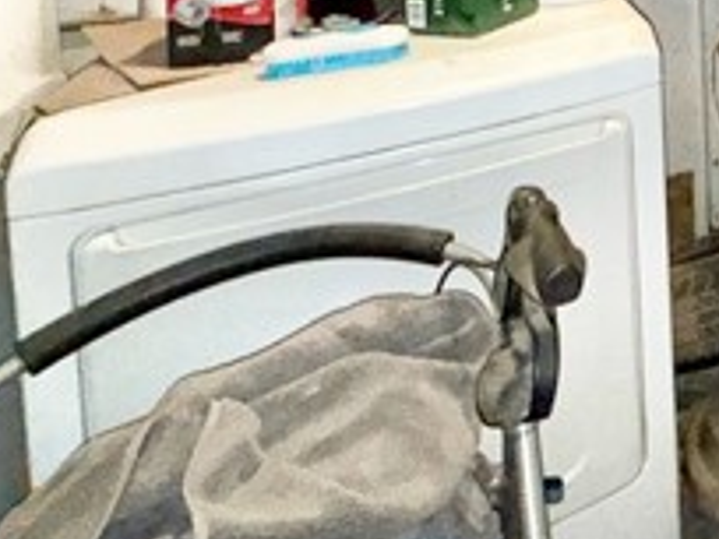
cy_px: -194
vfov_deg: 26.8
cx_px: 966
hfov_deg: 31.5
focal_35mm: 44
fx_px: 914
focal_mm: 2.22
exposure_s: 1/60
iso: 160
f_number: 2.2
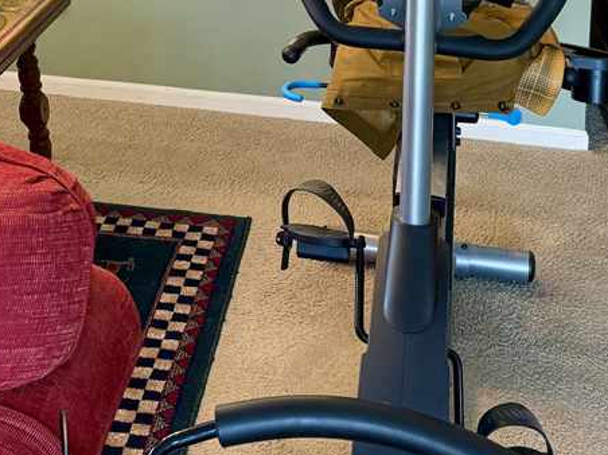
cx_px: 155
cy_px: -173
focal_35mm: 68
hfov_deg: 28.2
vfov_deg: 19.5
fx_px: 1193
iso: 200
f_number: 1.78
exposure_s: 1/120
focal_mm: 6.76
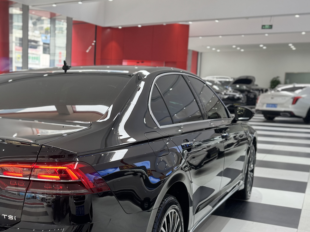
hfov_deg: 37.5
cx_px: 41
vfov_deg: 30.2
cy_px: 141
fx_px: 430
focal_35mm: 48
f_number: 1.78
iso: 100
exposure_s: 1/100
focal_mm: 6.76
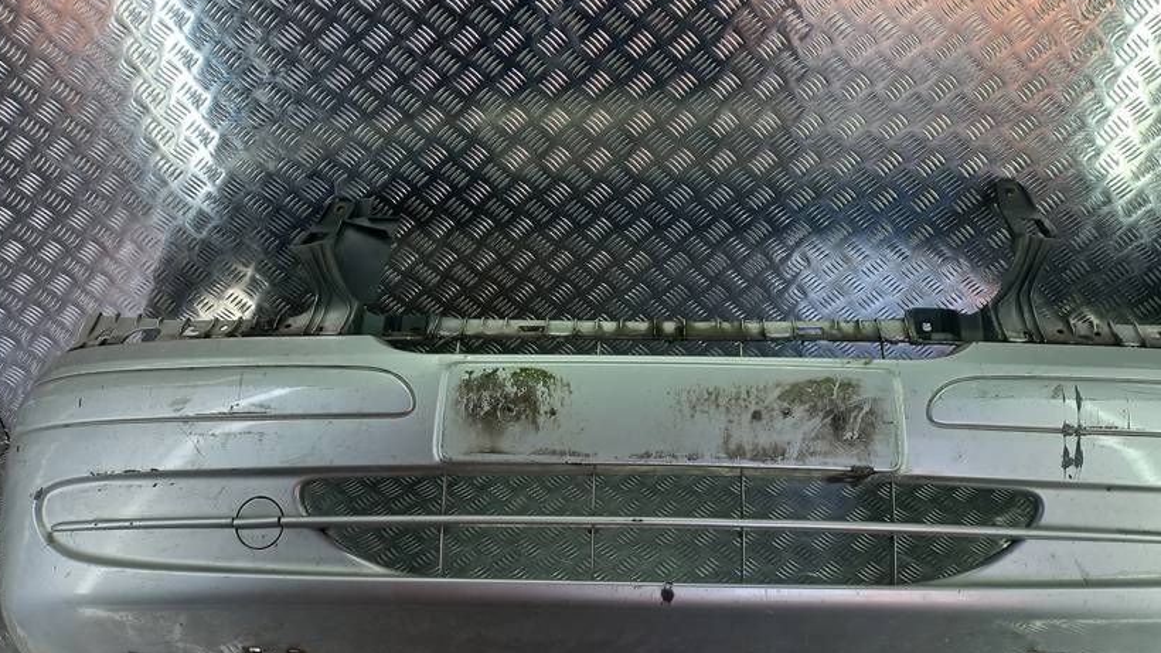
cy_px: 227
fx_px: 1047
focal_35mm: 34
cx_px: 640
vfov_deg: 34.4
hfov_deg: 57.9
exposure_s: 1/100
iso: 40
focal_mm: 4.6
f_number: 1.8
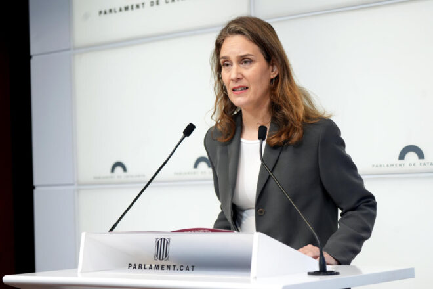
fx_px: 986
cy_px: 144
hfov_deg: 24.8
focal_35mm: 82
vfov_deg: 16.7
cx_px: 216
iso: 1250
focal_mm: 82
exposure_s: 1/125
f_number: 4
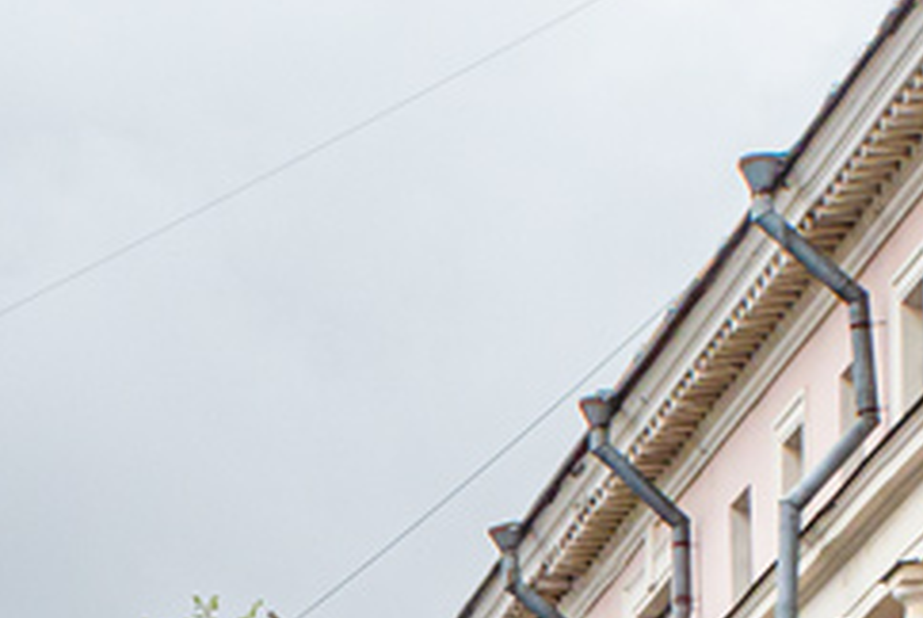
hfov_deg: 7.0
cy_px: 1389
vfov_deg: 4.6
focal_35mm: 292
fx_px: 7496
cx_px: -175
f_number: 6.3
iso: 125
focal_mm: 21.77
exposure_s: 1/400
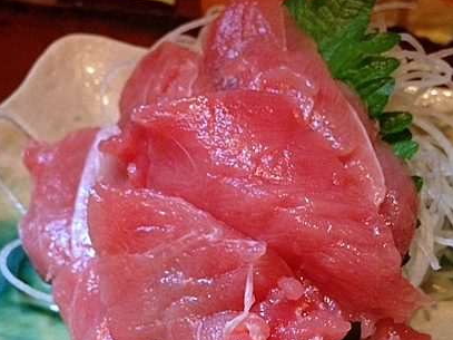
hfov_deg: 34.9
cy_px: 256
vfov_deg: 26.2
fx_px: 720
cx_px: 225
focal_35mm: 55
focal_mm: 4.28
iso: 250
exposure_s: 1/20
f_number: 2.4
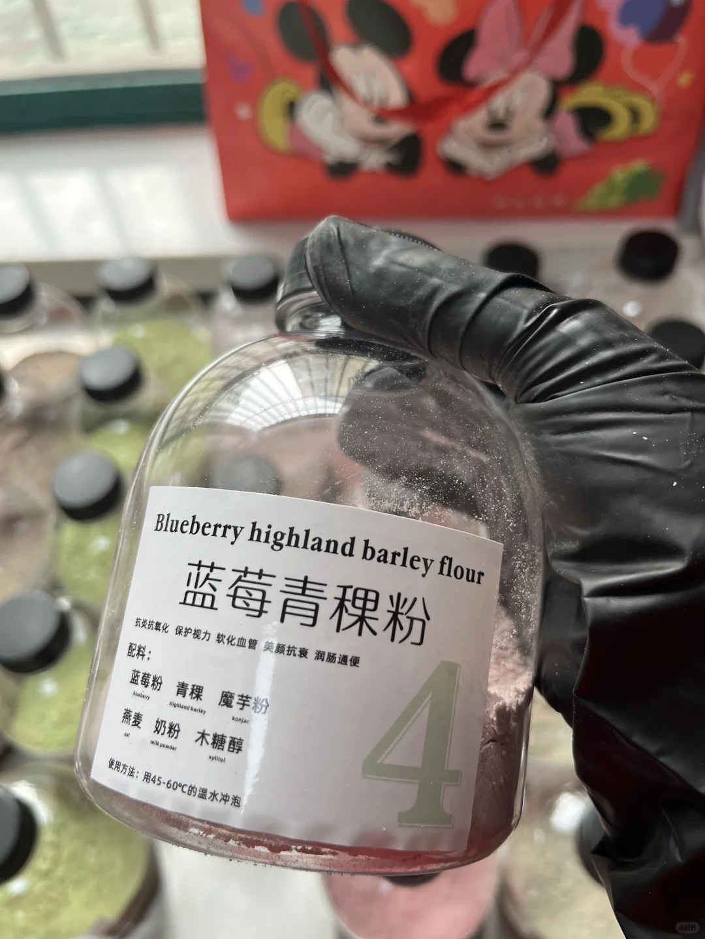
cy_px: 470
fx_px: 706
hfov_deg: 53.1
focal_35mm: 26
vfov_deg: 67.3
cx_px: 352
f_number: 1.6
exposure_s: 1/122
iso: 64
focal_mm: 5.1
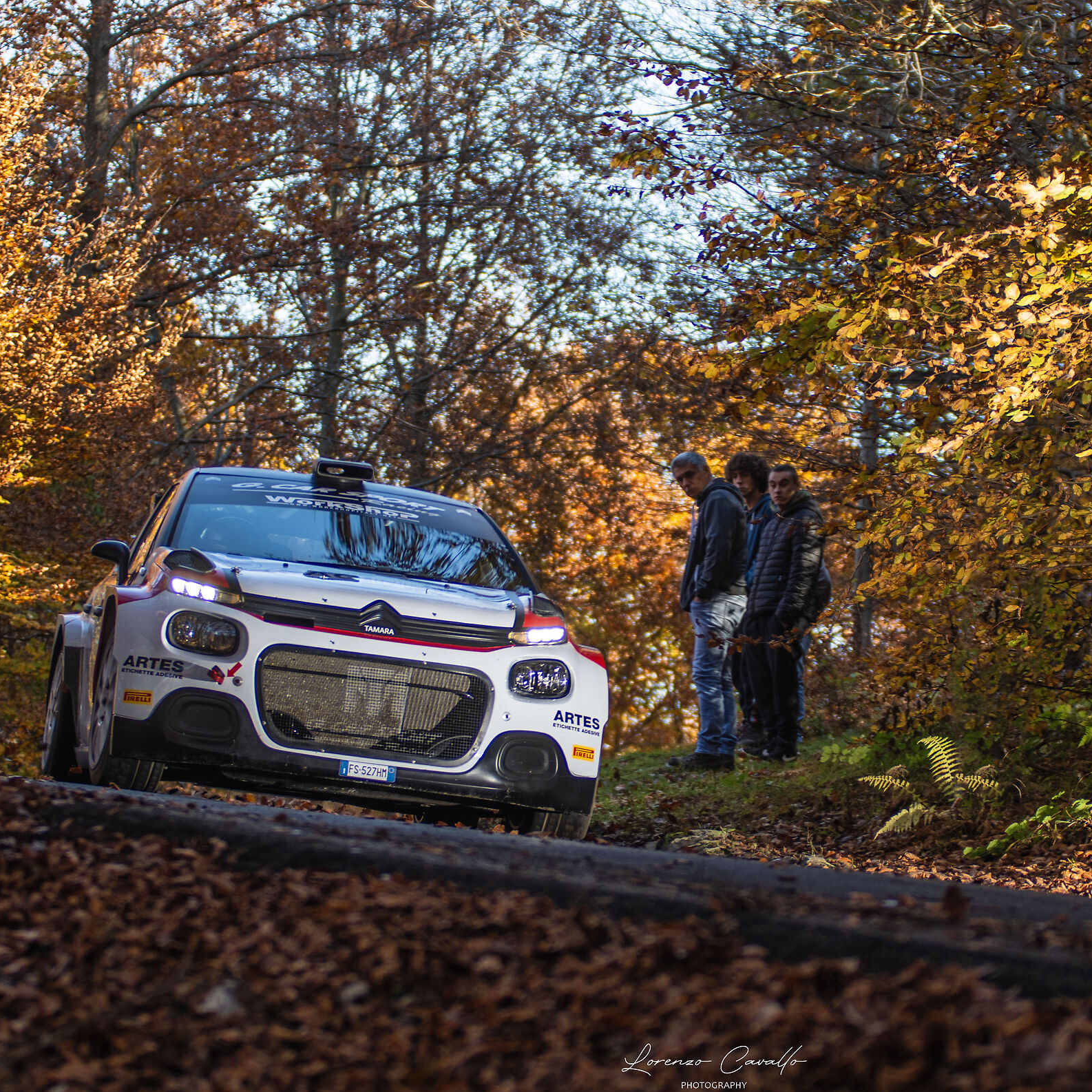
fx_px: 4818
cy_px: 545
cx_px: 714
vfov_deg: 12.9
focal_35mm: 135
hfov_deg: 12.9
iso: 125
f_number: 2.8
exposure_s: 1/250
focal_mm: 70
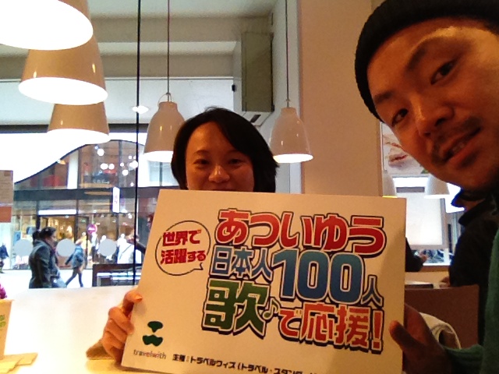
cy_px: 187
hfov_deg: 52.6
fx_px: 505
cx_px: 250
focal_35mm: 35
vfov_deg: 40.7
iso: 125
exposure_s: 1/136
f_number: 2.4
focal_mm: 1.85
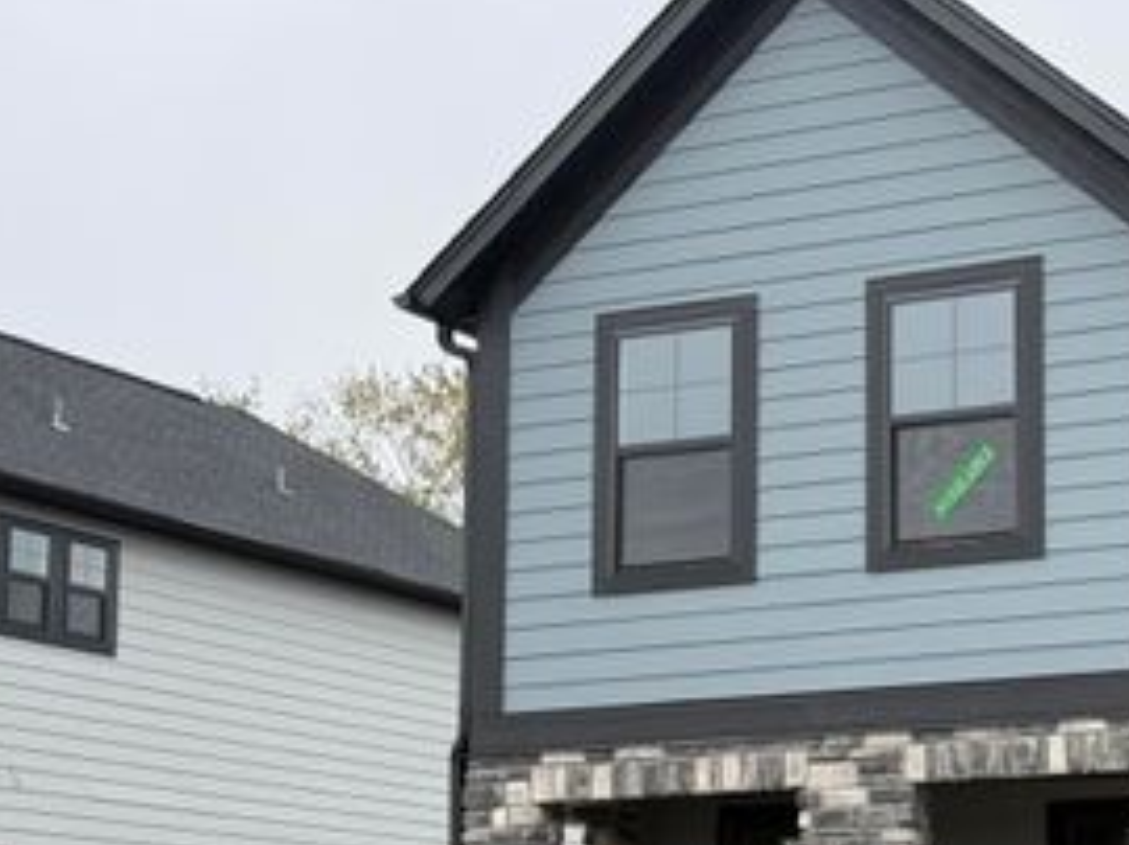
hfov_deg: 21.6
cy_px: 621
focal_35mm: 89
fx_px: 2900
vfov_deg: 16.5
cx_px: 995
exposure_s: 1/802
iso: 80
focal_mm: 6.76
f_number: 1.78
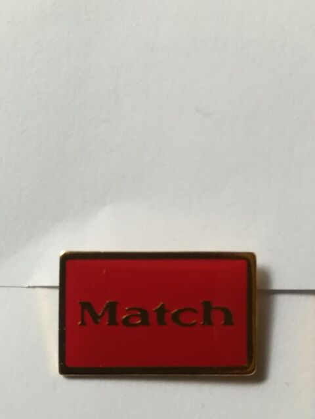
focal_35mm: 47
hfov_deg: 30.9
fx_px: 570
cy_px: 210
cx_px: 158
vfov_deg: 40.4
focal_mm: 3.83
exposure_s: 1/33.3
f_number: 2.2
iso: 250
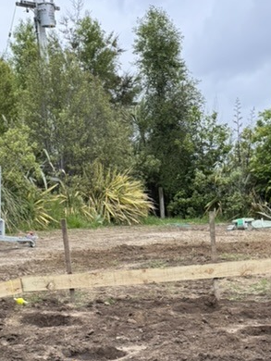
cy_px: 454
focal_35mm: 63
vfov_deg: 26.6
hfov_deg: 23.1
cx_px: 207
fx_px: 657
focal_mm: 6.76
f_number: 1.78
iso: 100
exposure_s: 1/150
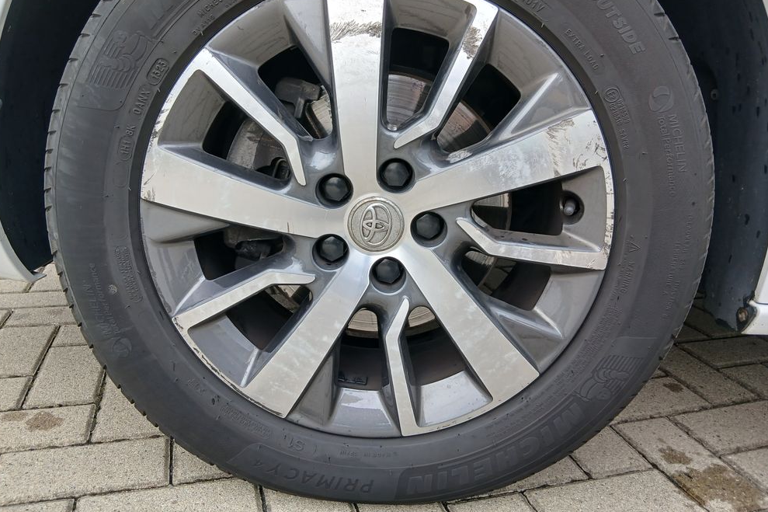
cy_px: 215
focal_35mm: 28
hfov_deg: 65.5
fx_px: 597
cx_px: 374
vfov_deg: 46.2
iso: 20
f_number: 1.8
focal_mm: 3.98
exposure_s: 1/50
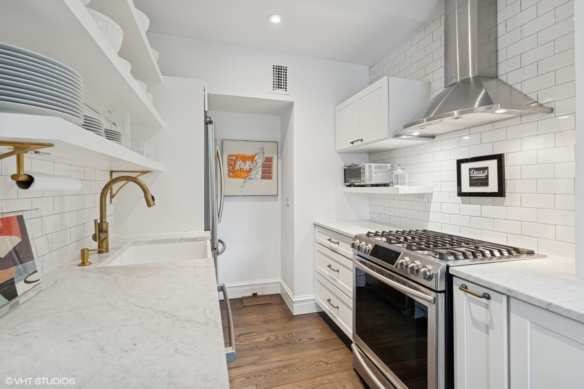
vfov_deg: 70.4
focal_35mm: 17
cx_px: 292
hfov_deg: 93.3
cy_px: 194
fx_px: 276
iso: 320
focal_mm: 17
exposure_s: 1/13
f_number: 8
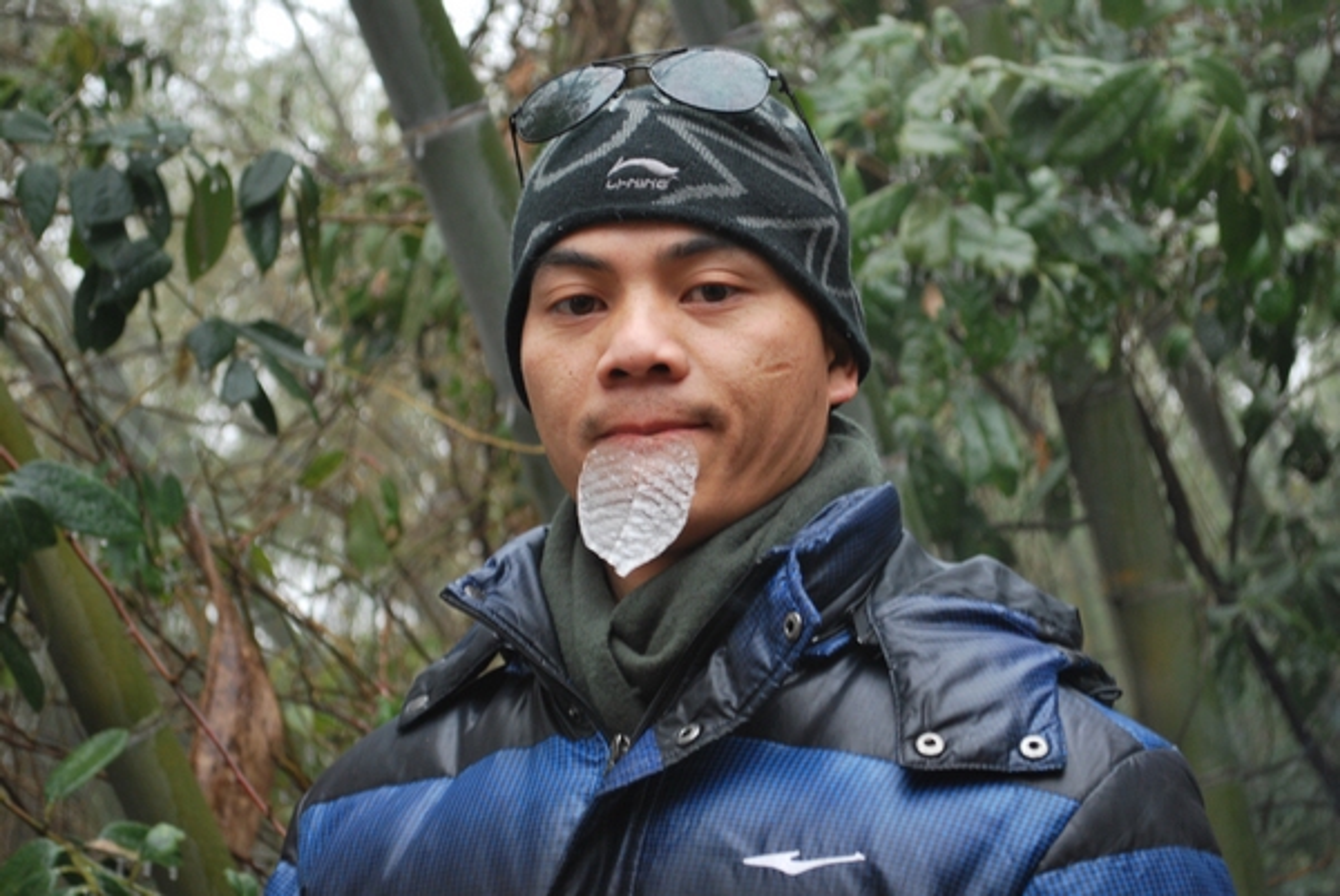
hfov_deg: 24.6
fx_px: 3073
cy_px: 448
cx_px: 670
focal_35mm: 82
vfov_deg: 16.6
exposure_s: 1/20
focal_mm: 55
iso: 400
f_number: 5.6
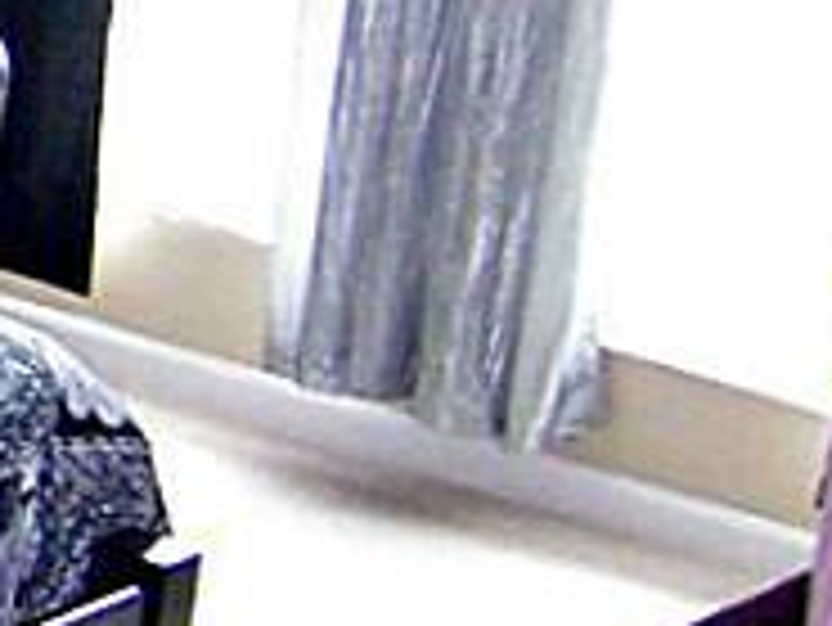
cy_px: -158
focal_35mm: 127
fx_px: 3054
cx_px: -1403
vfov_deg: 11.4
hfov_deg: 11.5
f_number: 2.8
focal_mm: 3.8
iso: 200
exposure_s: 1/30
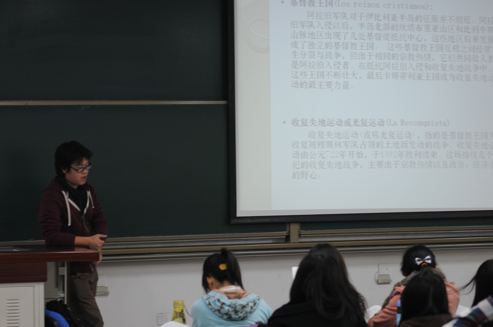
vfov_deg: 13.0
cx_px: 246
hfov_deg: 19.5
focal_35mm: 105
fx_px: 1436
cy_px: 164
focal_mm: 70
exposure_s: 1/30
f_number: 2.8
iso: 400
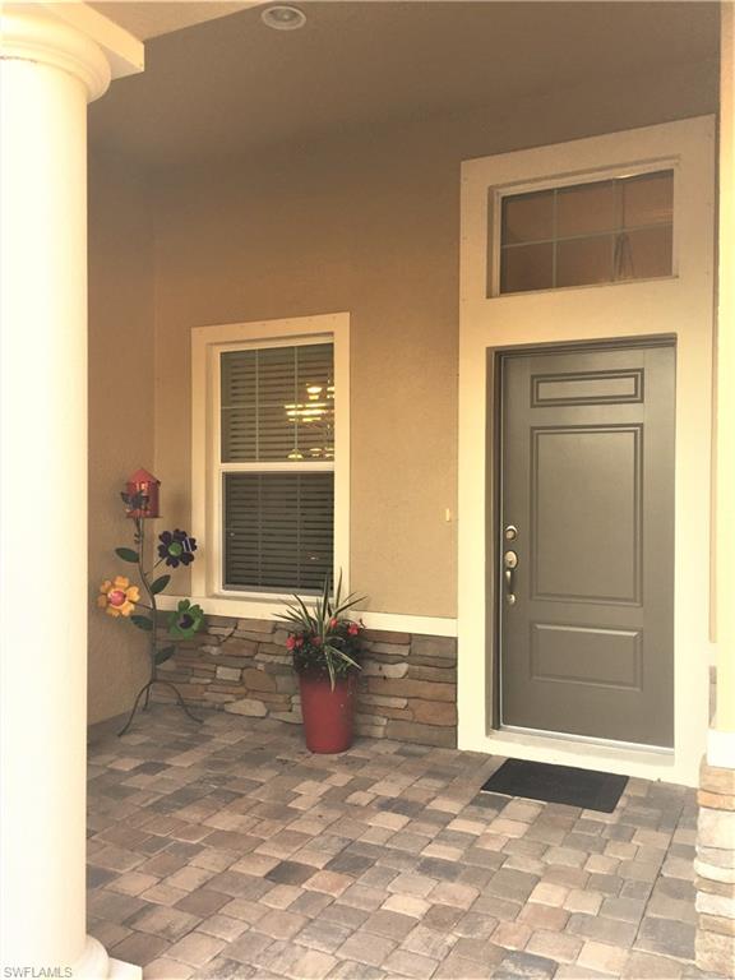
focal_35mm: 29
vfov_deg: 61.7
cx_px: 368
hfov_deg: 48.2
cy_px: 490
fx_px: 821
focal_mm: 4.15
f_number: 2.2
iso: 50
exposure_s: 1/120
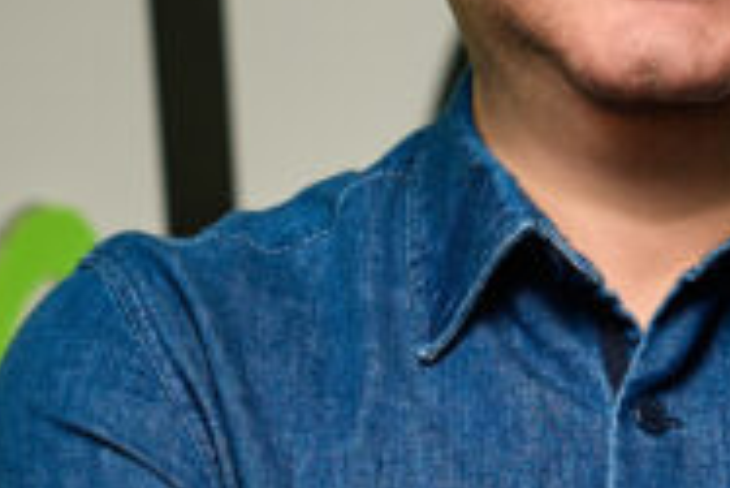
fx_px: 9456
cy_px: 303
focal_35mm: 466
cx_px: -468
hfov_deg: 4.4
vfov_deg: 3.0
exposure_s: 1/160
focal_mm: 85
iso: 100
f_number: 4
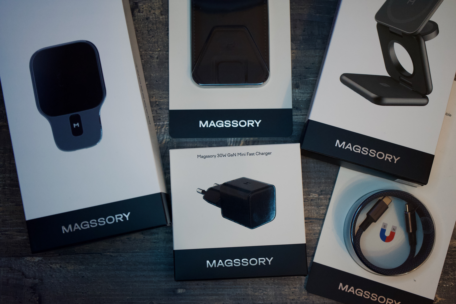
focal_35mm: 51
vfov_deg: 26.5
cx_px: 228
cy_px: 152
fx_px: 646
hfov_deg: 38.9
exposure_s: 1/160
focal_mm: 51
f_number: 4.5
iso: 2500
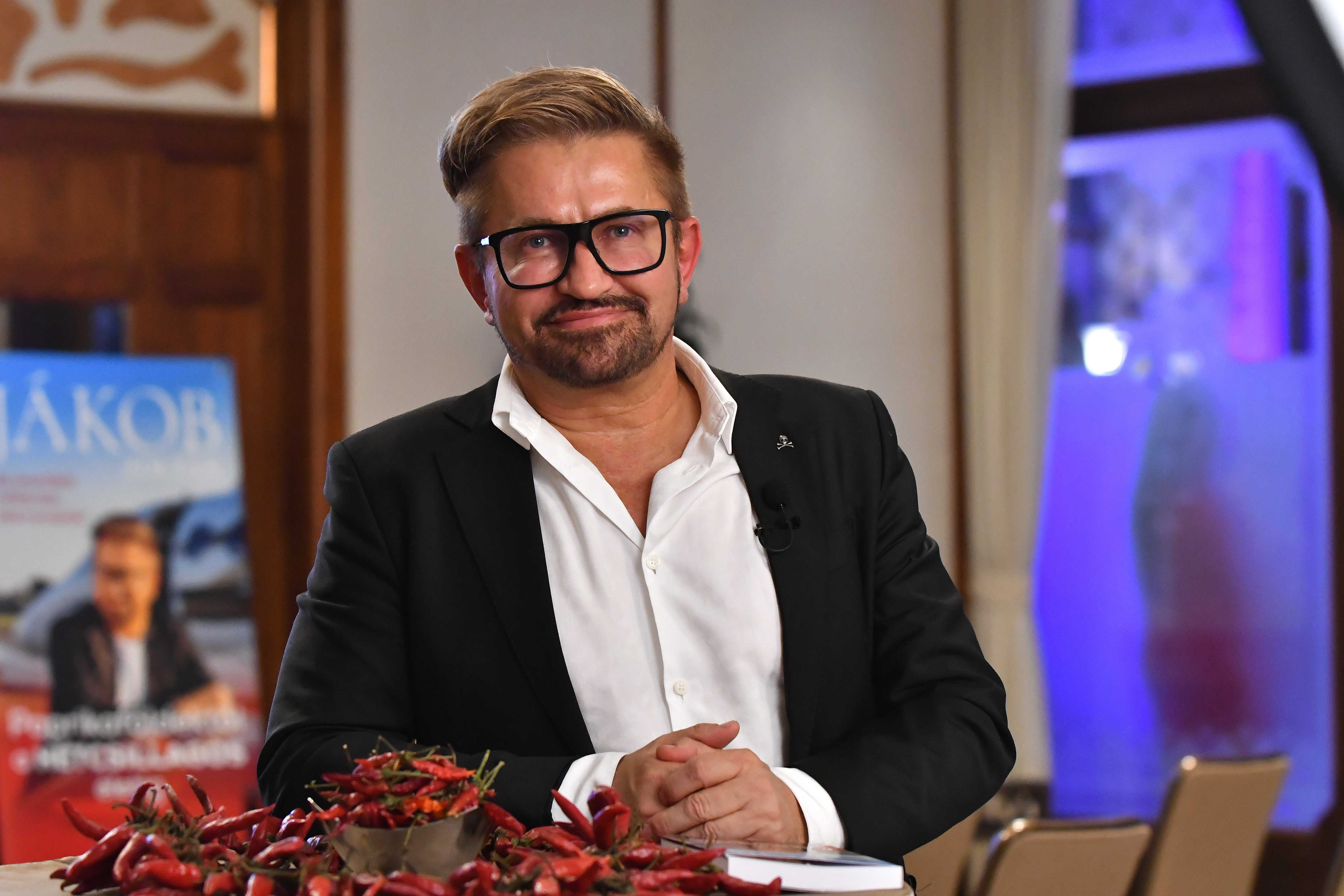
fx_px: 6495
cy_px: 448
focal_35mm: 174
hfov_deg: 11.8
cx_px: 672
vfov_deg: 7.9
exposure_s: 1/125
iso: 3200
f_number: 3.5
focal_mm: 116
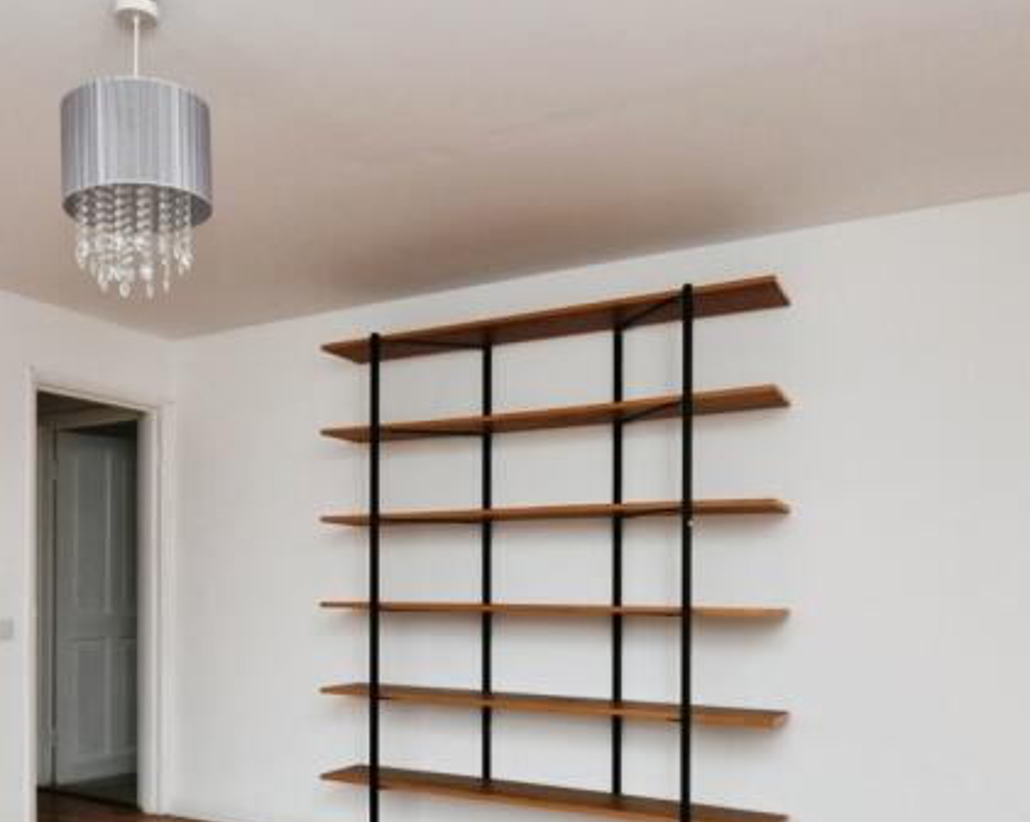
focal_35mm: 32
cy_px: 591
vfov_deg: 44.6
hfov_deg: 54.1
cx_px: 313
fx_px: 975
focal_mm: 14
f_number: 8
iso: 640
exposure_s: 1/60
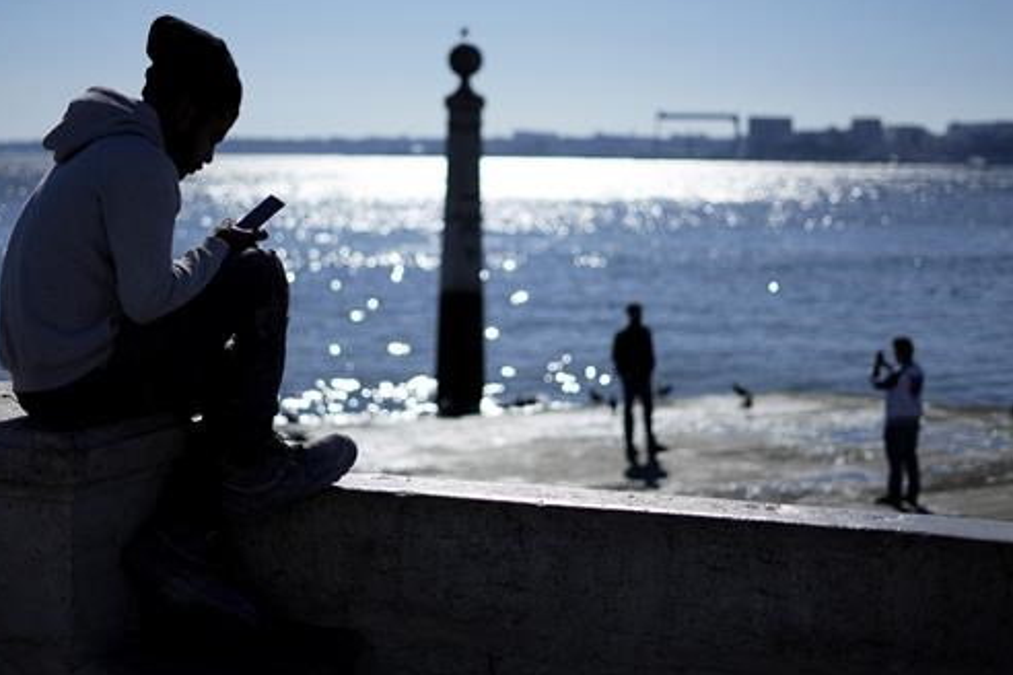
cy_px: 269
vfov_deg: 20.6
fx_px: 1857
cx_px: 447
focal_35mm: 66
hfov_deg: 30.5
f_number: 1.8
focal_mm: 50
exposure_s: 1/32000
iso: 160
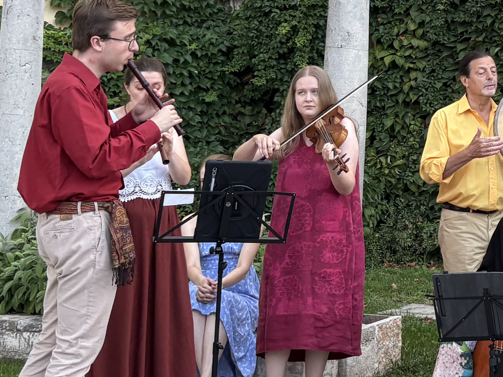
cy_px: 29
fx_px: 1337
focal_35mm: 92
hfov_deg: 19.5
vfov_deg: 15.8
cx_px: 664
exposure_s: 1/213
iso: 100
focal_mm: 5.96
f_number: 1.6
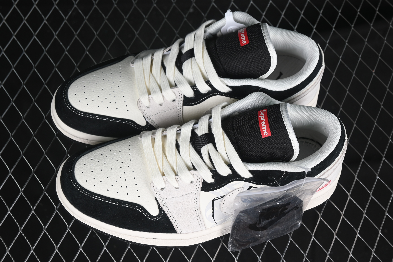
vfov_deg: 18.2
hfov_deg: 27.0
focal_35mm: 75
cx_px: 196
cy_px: 131
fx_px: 819
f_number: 7.1
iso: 160
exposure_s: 1/60
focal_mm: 50
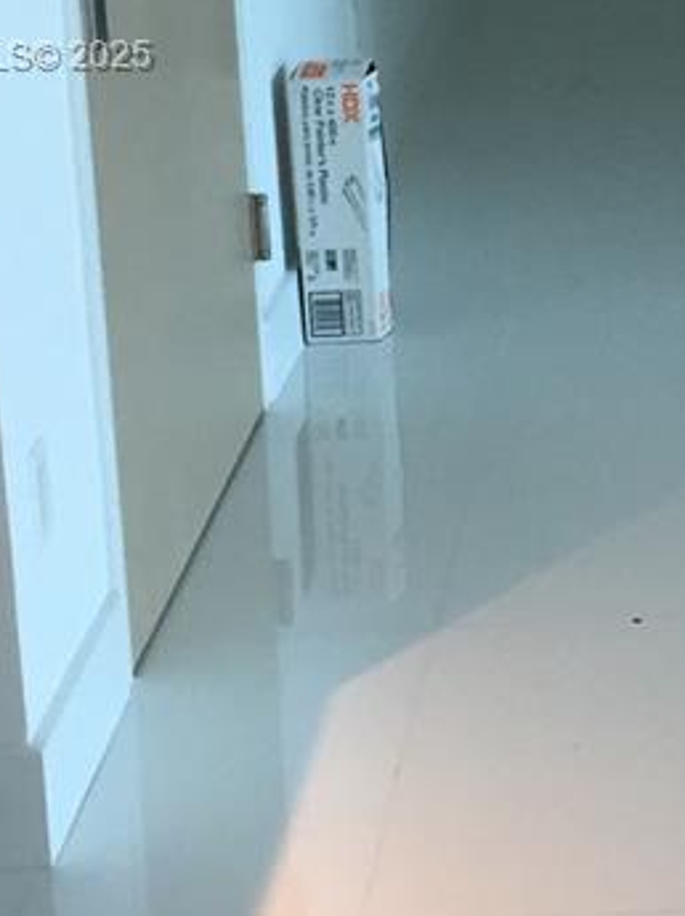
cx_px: 855
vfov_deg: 19.1
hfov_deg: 14.1
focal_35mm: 101
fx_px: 2670
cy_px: 58
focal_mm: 4.15
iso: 32
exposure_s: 1/30
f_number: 2.2
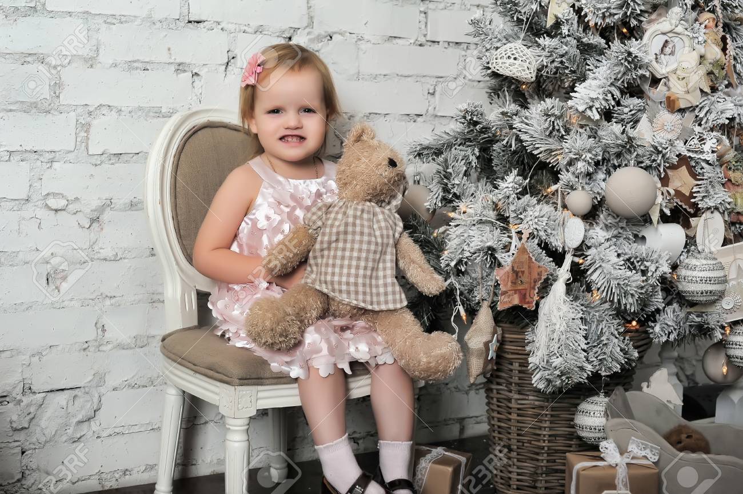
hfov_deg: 39.6
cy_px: 247
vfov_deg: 27.0
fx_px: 1031
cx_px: 372
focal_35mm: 50
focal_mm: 50
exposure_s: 1/160
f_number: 8
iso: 800
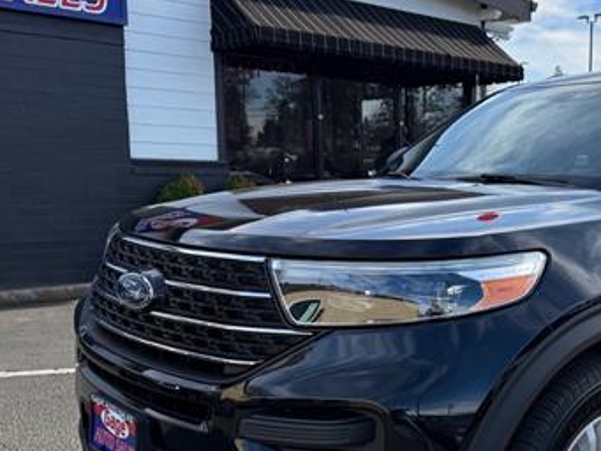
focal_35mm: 45
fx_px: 782
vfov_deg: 32.0
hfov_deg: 39.6
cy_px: 296
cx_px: 518
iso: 100
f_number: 1.78
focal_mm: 6.76
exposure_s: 1/2370
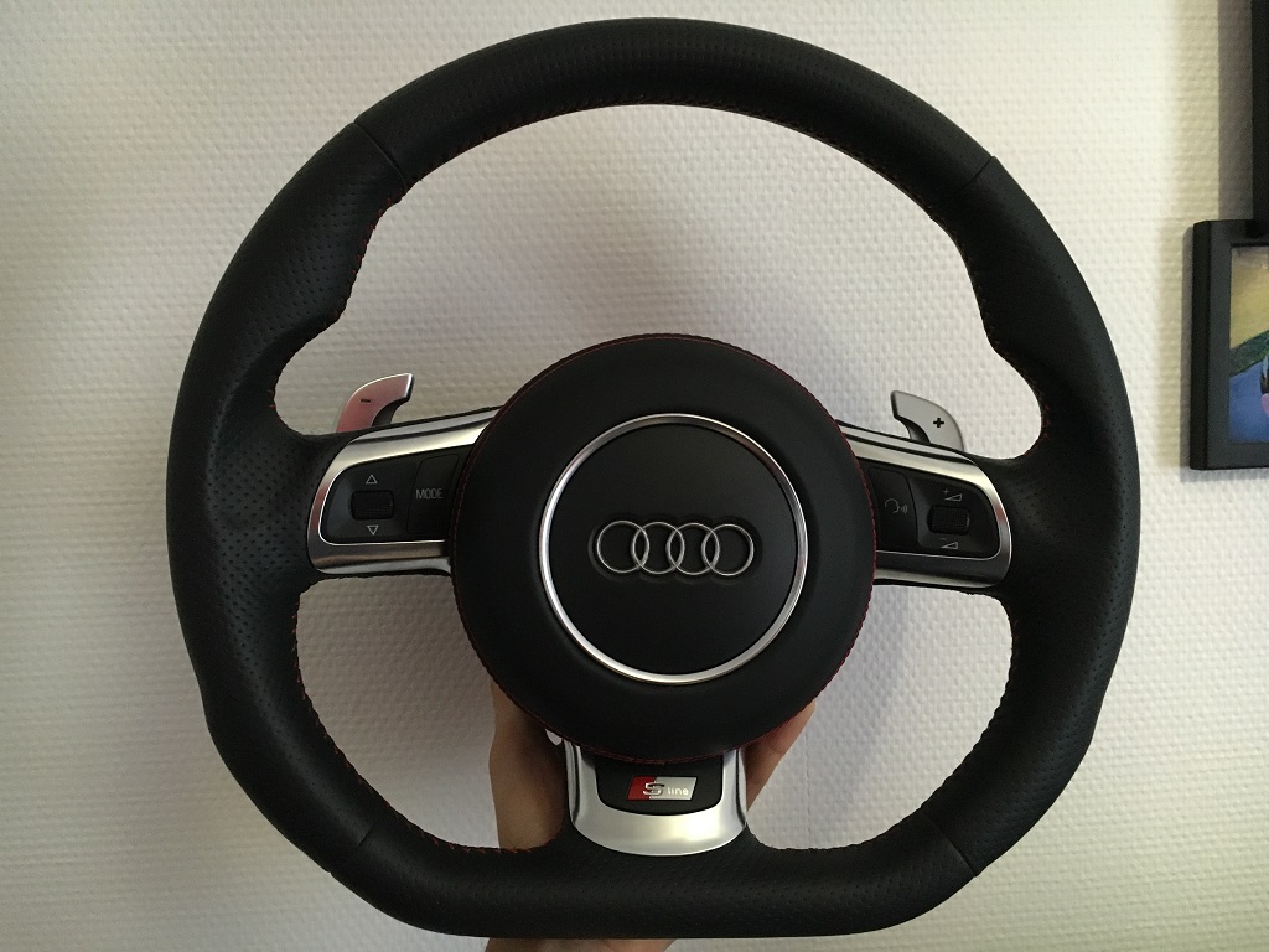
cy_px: 476
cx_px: 634
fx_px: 1063
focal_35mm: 29
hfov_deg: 61.7
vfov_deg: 48.2
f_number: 2.2
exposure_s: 1/25
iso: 200
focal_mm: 4.15
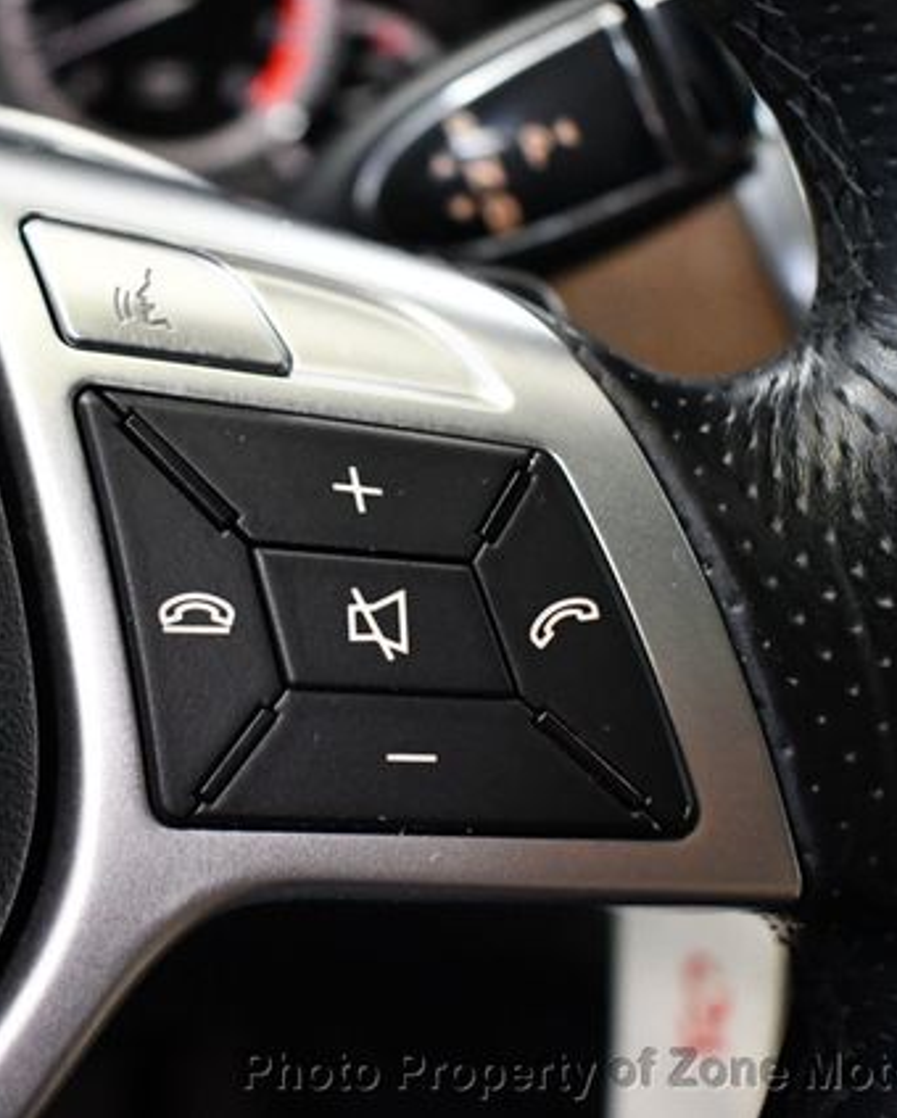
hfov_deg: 29.2
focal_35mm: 51
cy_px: 556
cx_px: 208
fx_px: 1690
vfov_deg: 36.6
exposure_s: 1/100
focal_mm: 18
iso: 3200
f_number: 3.5
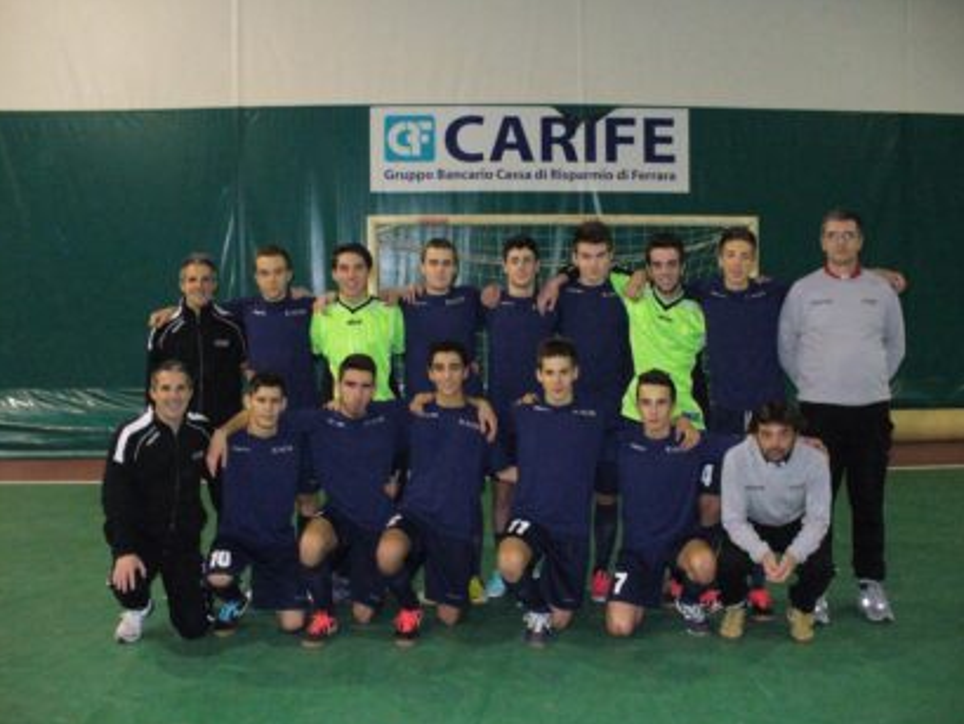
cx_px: 488
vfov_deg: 37.7
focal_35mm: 38
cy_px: 367
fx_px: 1059
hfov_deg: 49.0
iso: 400
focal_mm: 6.1
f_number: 2.8
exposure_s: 1/30
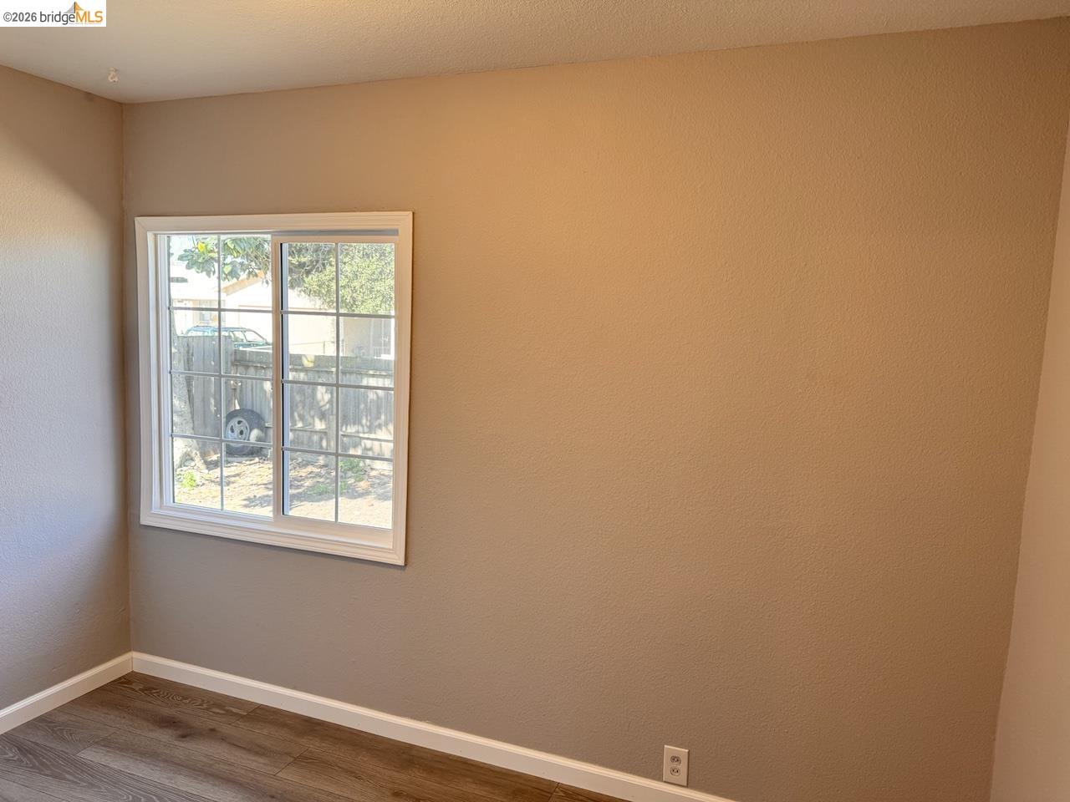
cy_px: 401
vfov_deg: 56.8
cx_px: 535
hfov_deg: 71.6
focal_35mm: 24
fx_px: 742
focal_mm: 6.76
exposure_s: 1/120
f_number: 1.78
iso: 125
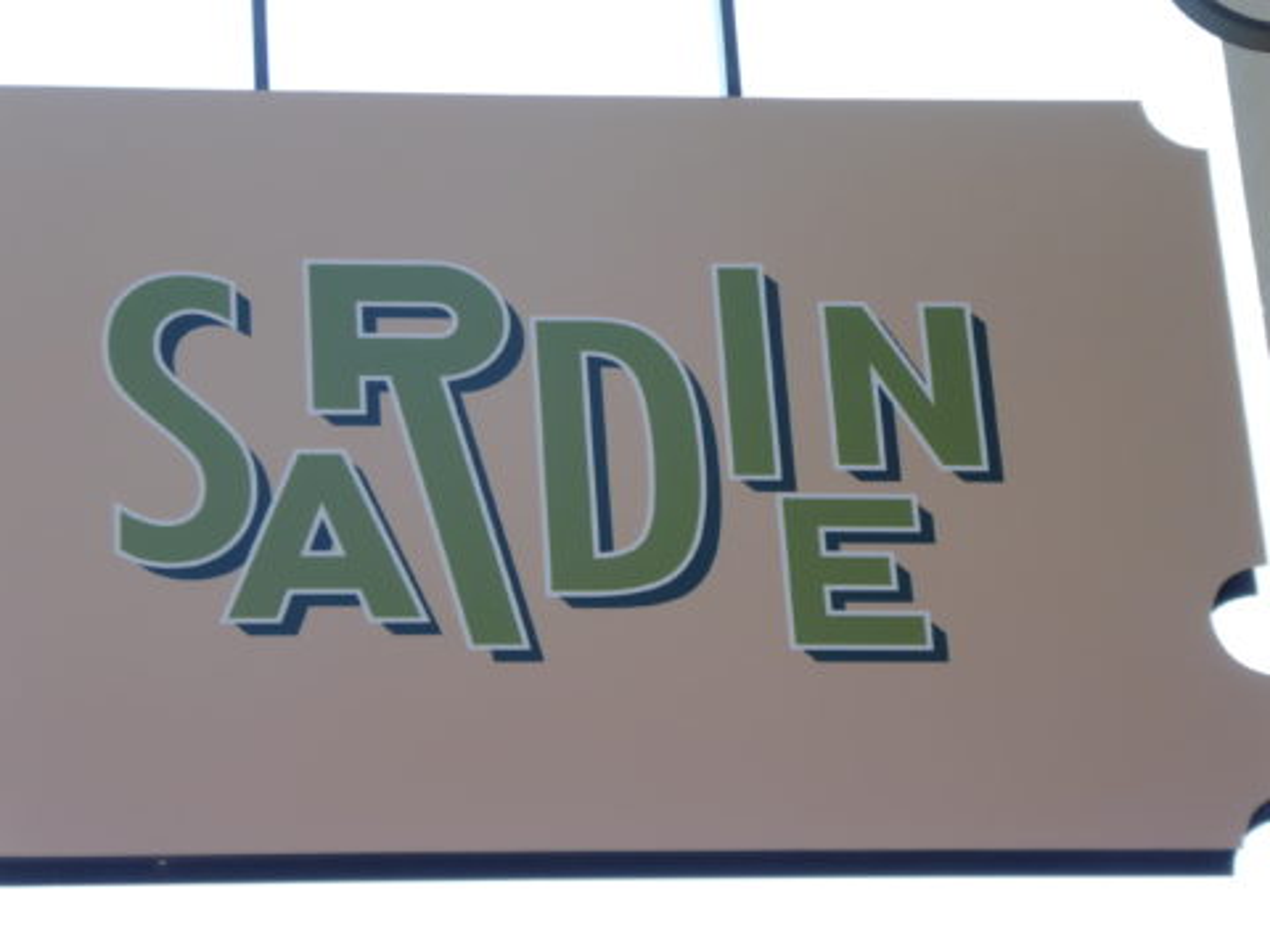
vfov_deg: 9.3
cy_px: 476
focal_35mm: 159
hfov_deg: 12.4
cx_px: 635
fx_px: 5833
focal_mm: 25.6
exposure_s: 1/160
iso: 160
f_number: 5.4
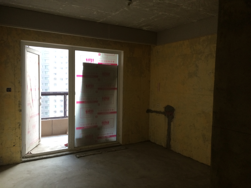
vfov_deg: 48.2
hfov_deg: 61.7
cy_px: 94
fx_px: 210
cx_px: 126
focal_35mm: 29
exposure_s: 1/30
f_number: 2.2
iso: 50
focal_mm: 4.15
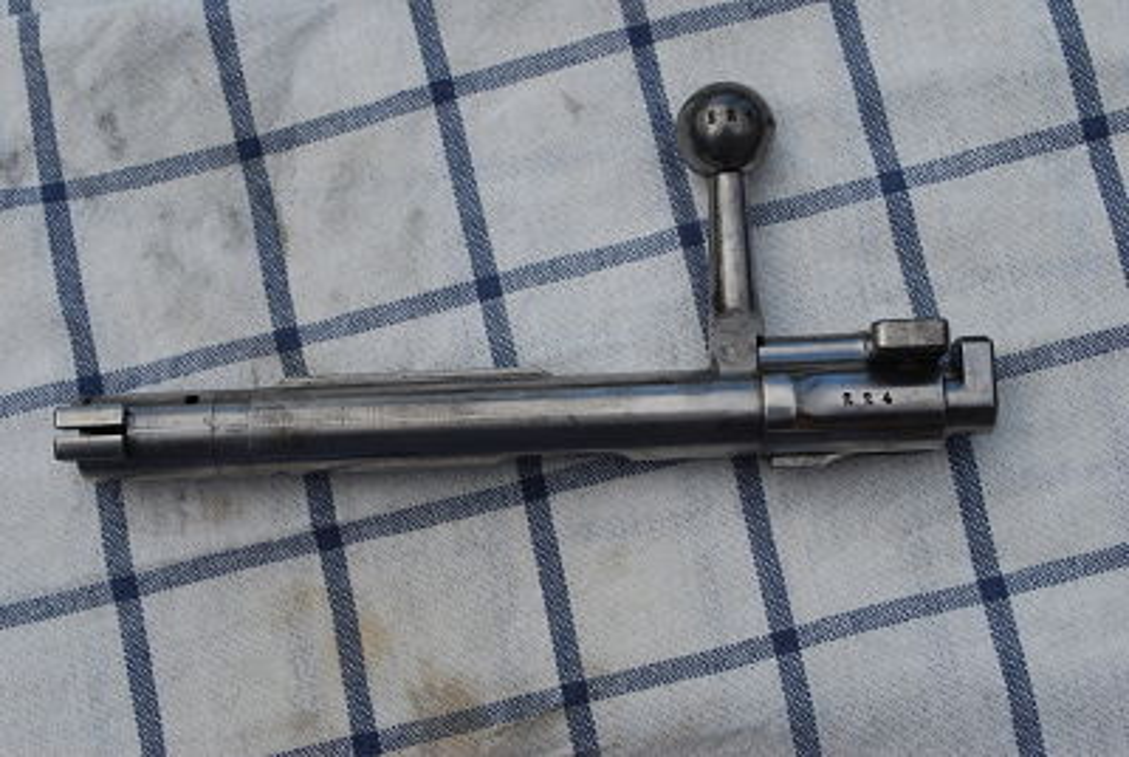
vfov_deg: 22.7
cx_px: 564
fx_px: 1884
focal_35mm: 60
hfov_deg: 33.4
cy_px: 378
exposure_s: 1/200
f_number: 8
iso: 100
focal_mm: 40
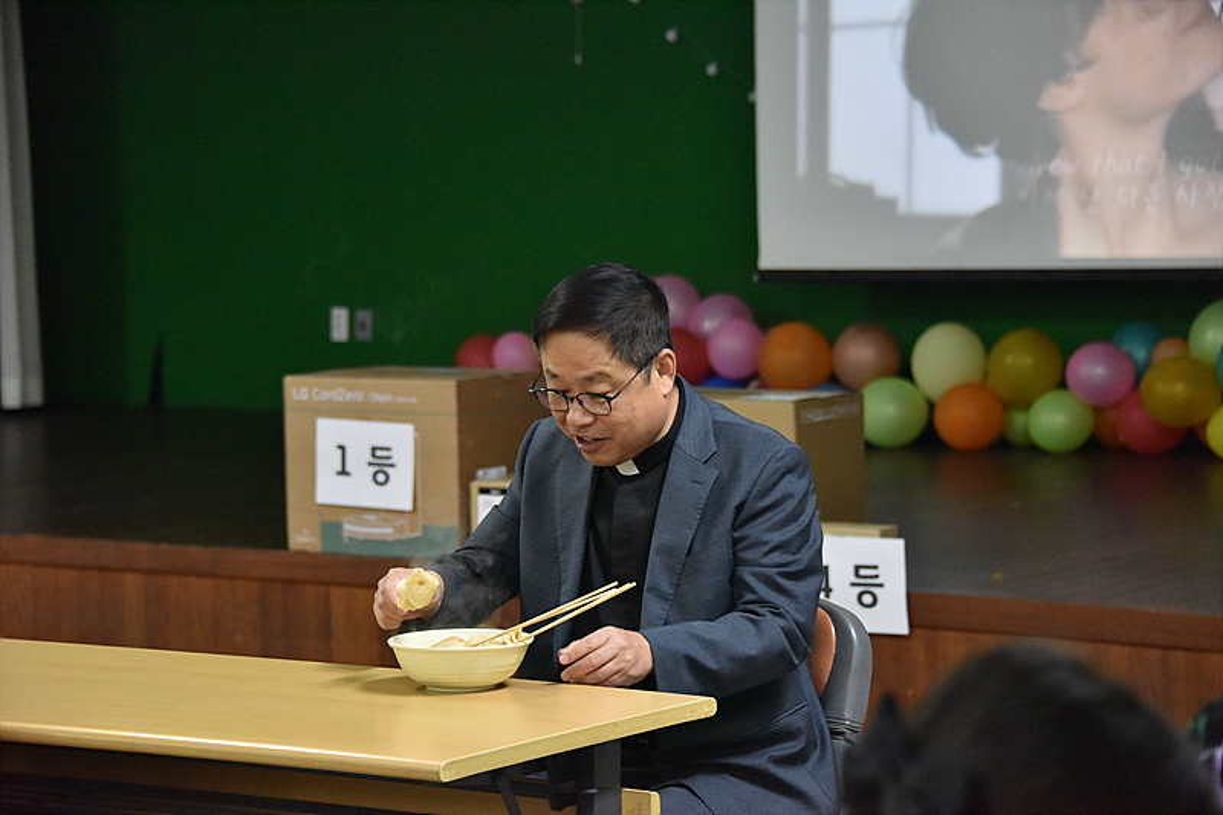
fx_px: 3566
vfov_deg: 13.0
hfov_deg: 19.5
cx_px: 612
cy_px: 408
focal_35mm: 105
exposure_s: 1/125
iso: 6400
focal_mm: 105
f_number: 5.3
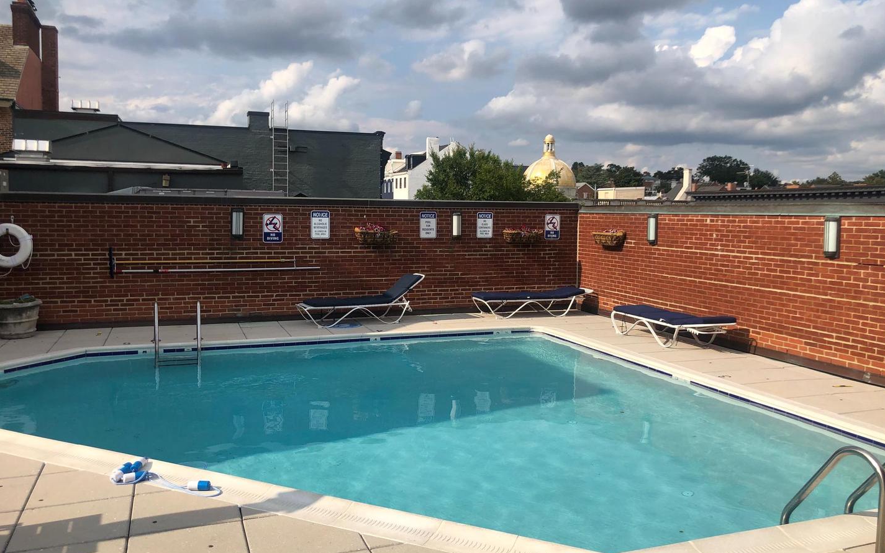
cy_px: 265
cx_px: 446
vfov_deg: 41.8
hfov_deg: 62.9
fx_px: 723
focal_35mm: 30
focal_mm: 3.99
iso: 25
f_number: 1.8
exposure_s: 1/2525
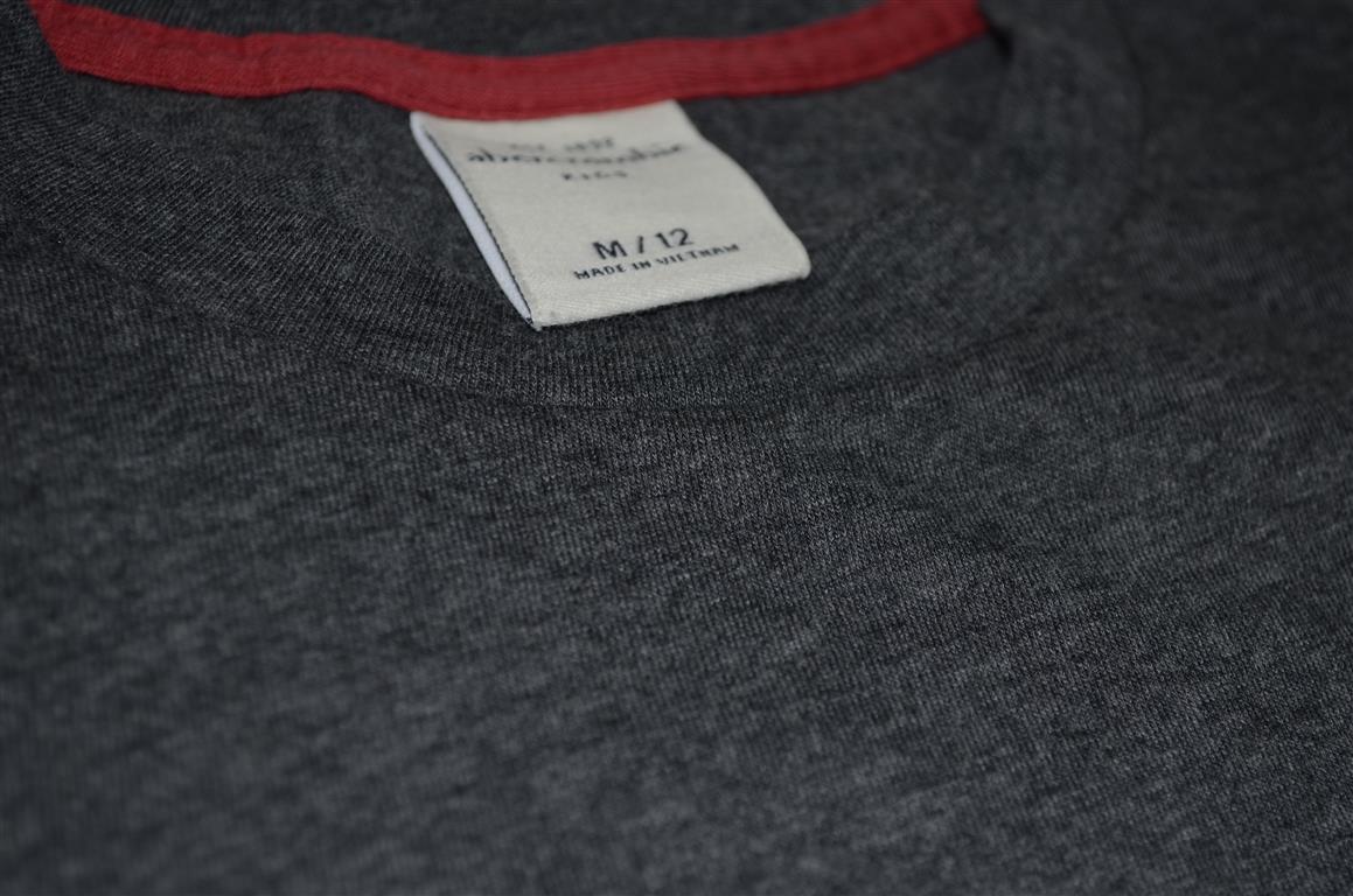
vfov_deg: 20.5
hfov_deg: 30.6
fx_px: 2476
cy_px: 448
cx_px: 676
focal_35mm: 66
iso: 100
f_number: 5.6
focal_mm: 44
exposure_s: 1/60
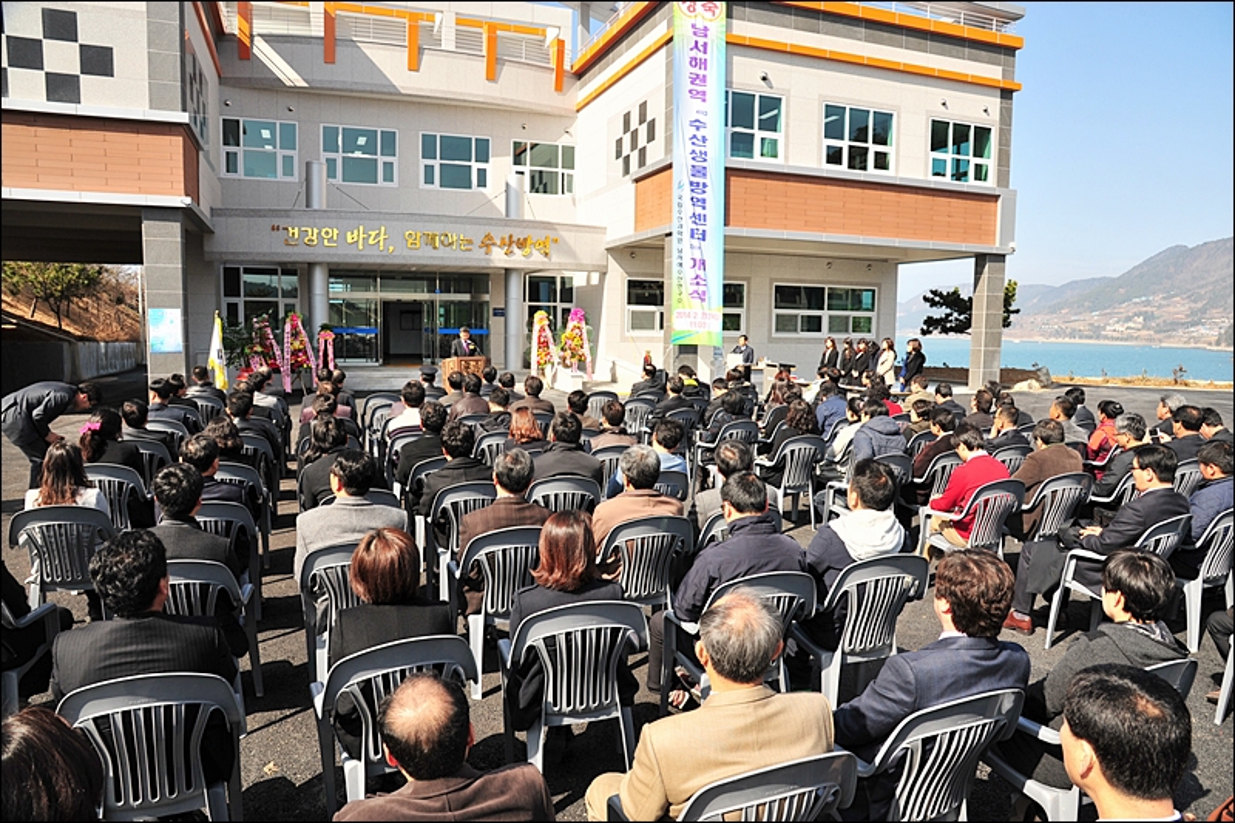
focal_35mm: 24
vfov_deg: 53.1
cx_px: 618
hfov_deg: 73.8
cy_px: 412
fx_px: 823
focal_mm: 24
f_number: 10
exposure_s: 1/250
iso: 250
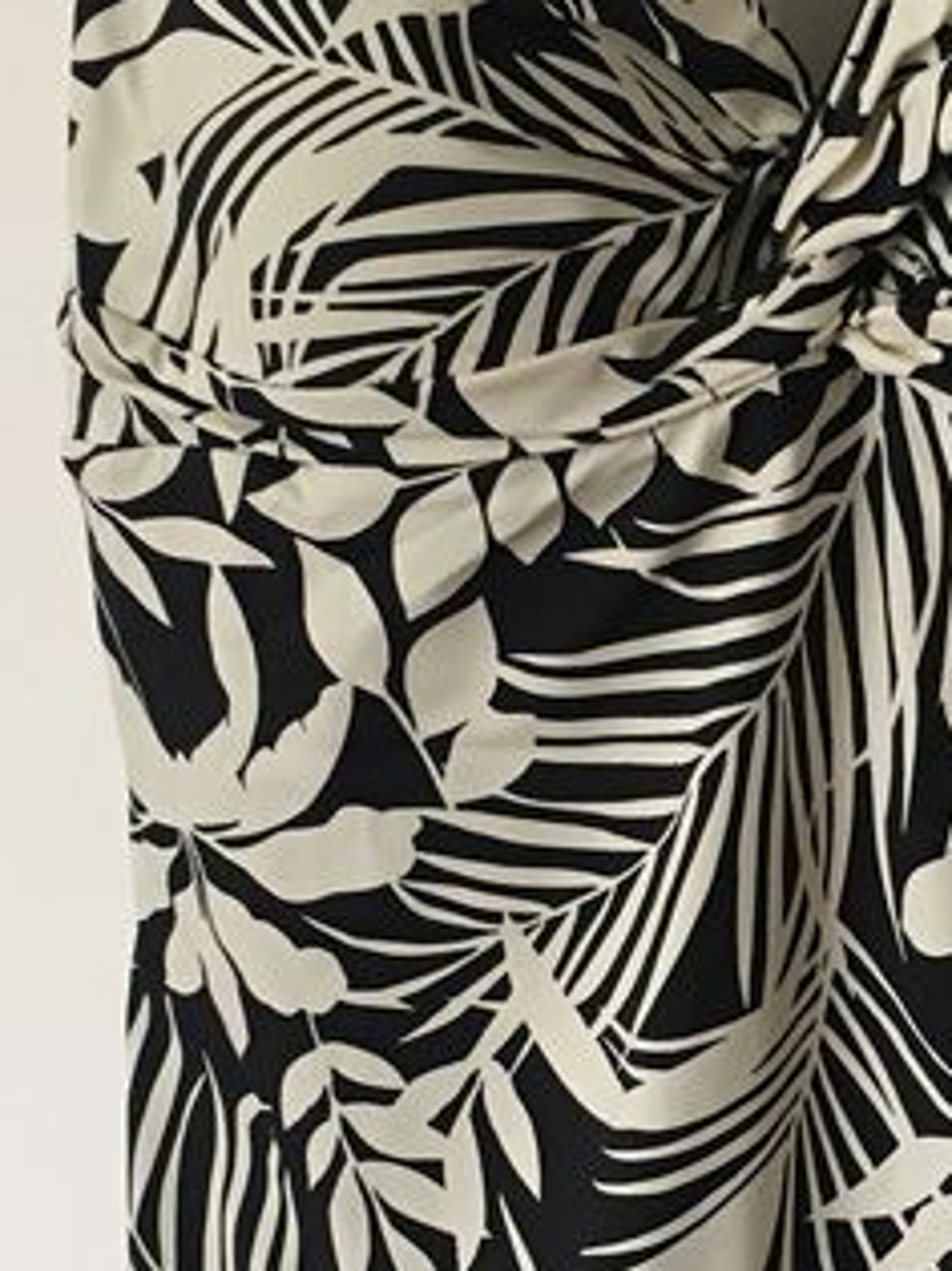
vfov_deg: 21.3
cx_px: 924
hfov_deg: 15.8
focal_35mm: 92
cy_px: 787
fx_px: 3376
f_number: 2.2
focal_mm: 4.15
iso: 125
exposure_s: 1/30
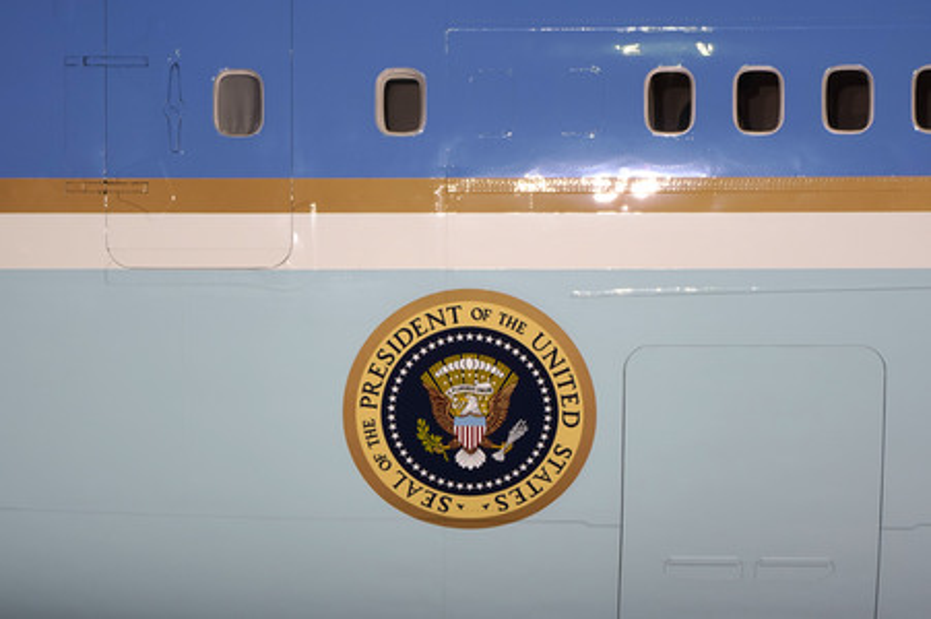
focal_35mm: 229
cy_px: 310
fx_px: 5918
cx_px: 466
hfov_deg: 9.0
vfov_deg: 6.0
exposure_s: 1/250
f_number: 5.6
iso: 800
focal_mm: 229
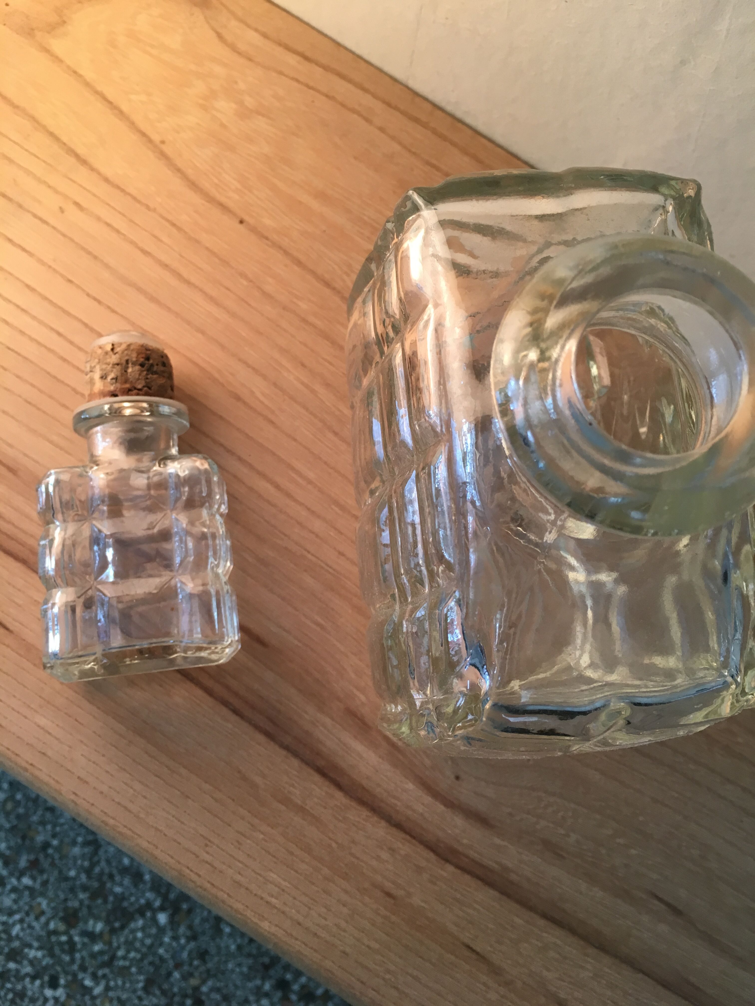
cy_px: 503
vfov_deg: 61.7
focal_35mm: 29
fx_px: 843
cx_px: 378
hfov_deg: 48.2
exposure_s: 1/33
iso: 80
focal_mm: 4.15
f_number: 2.2
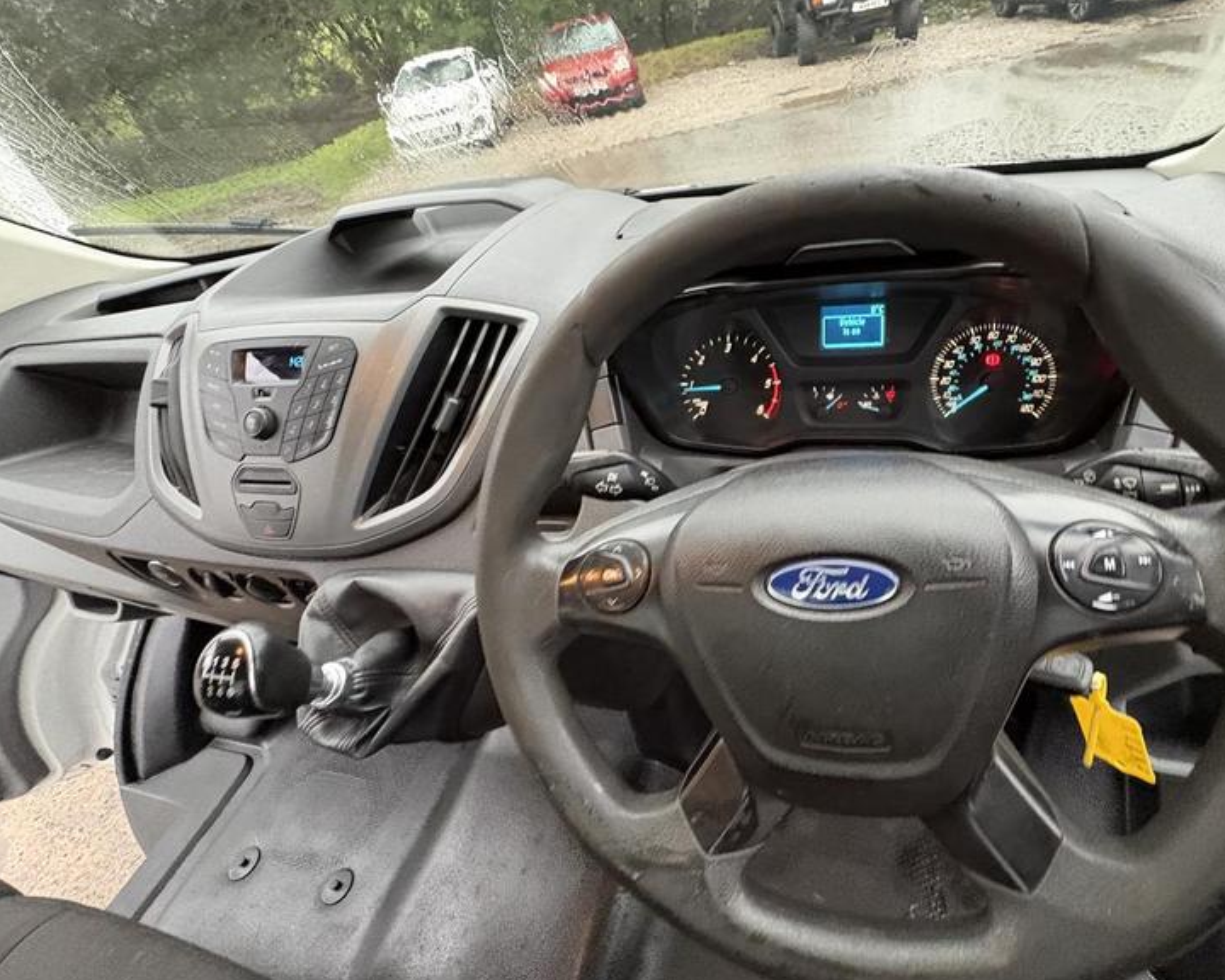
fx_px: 616
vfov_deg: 76.8
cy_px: 446
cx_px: 691
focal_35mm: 17
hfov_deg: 89.2
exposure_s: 1/60
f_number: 2.2
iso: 800
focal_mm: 2.22
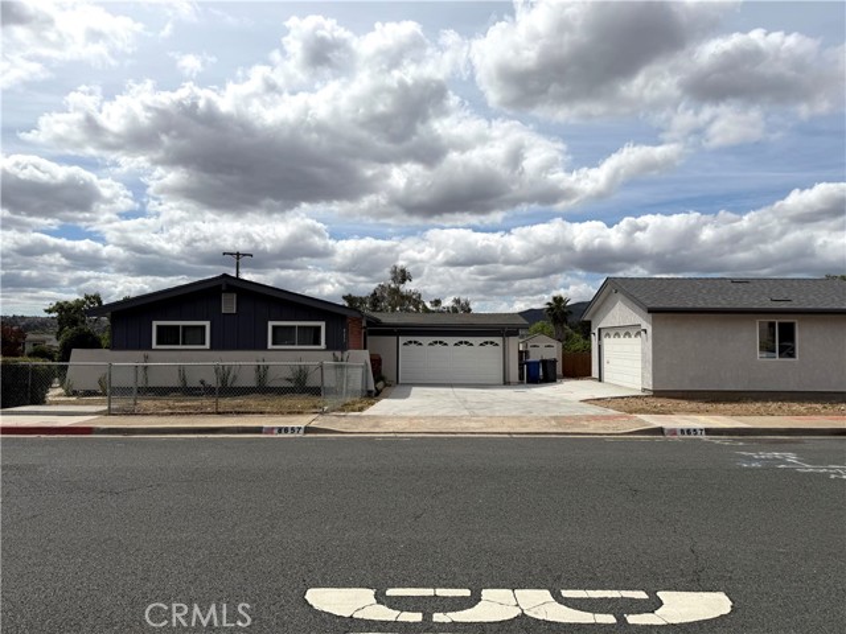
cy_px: 317
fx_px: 587
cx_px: 423
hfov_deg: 71.6
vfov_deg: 56.8
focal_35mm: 24
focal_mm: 6.76
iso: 80
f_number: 1.78
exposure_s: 1/11905
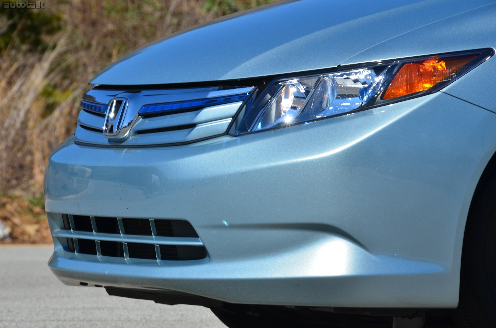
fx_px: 4125
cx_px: 248
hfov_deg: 6.9
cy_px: 164
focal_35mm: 300
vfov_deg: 4.6
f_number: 13
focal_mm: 200
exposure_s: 1/200
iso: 100
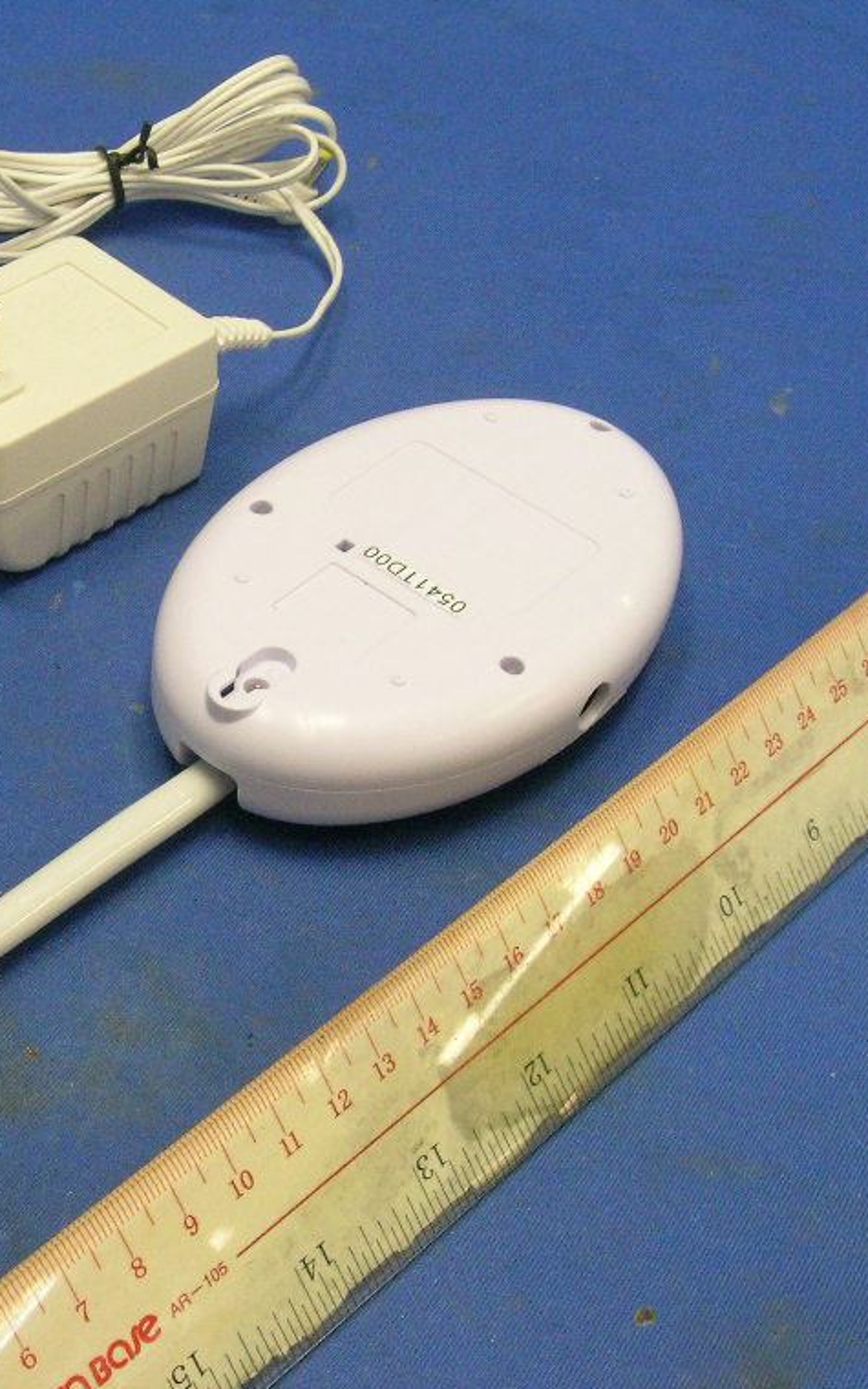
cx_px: 106
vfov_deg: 49.3
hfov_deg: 30.7
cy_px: 689
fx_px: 1514
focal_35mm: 40
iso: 200
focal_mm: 5.8
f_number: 6.3
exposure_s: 1/15
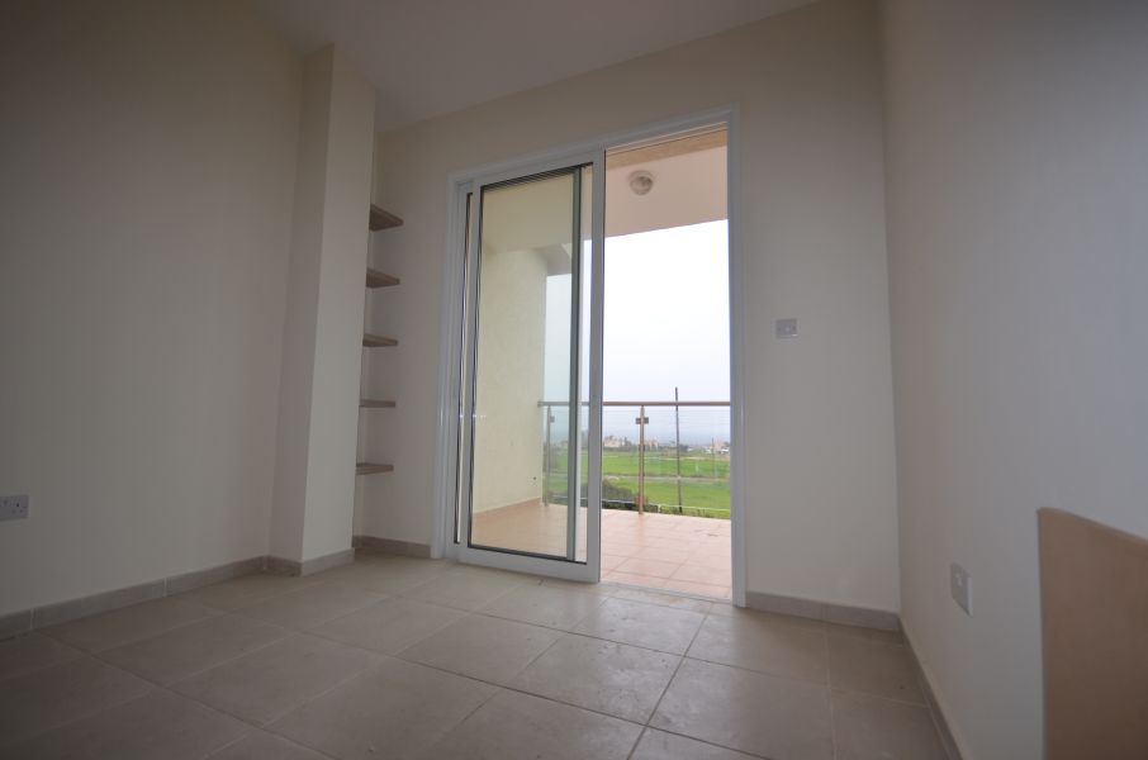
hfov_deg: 100.5
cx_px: 574
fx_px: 477
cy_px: 380
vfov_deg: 77.1
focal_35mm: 15
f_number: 4
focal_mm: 10
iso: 200
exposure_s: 1/160
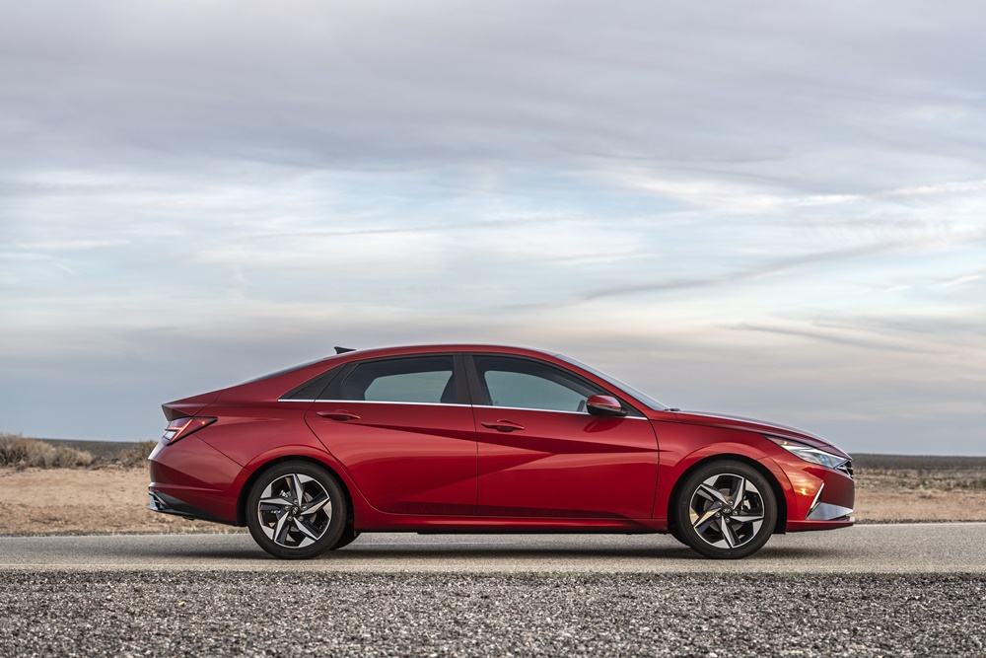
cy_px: 329
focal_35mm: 70
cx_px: 493
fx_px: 1917
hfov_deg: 28.8
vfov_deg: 19.5
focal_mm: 70
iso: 64
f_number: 5
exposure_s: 1/15
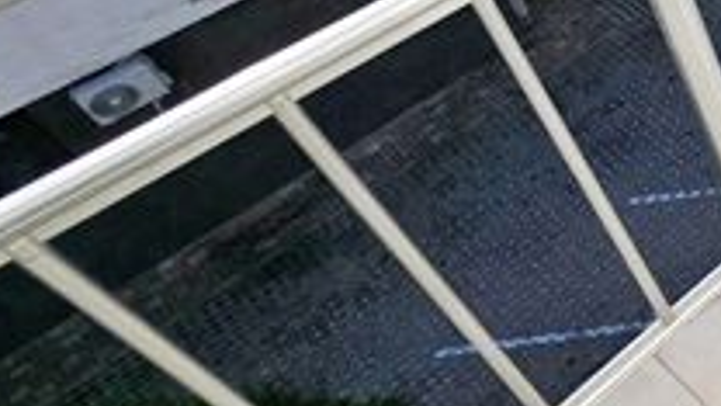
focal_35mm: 48
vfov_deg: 22.8
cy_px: -90
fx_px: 918
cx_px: 1121
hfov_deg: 27.1
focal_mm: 1.7
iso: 32
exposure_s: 1/841
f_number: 2.2
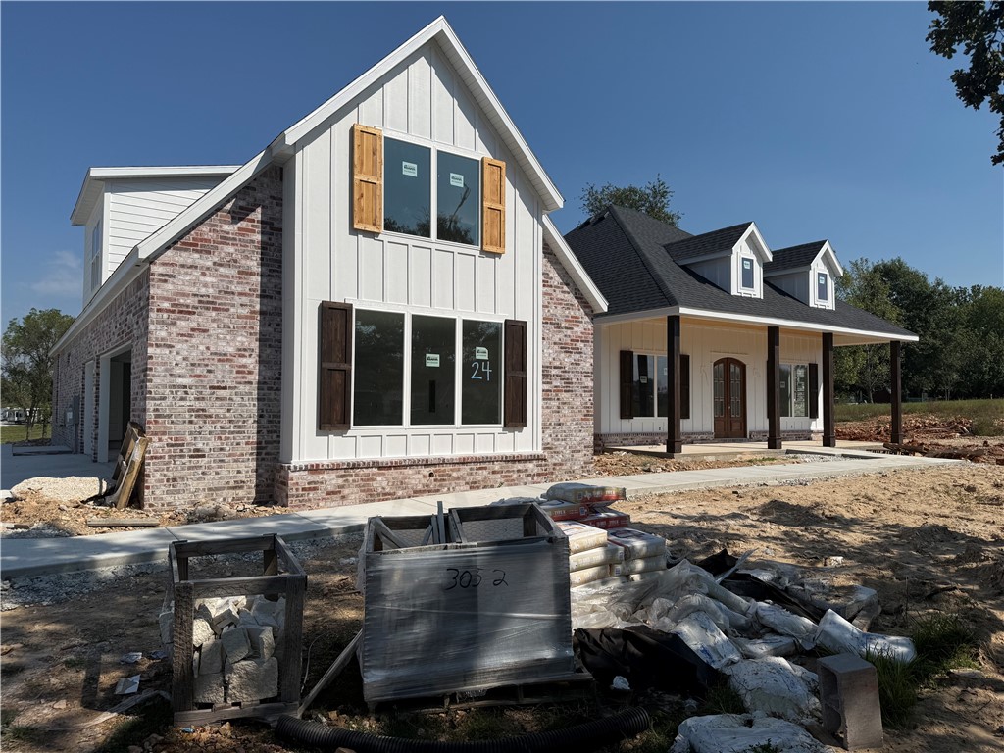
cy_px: 376
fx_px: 696
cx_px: 502
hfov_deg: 71.6
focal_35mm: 24
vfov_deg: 56.8
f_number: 1.78
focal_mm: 6.76
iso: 80
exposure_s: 1/9091
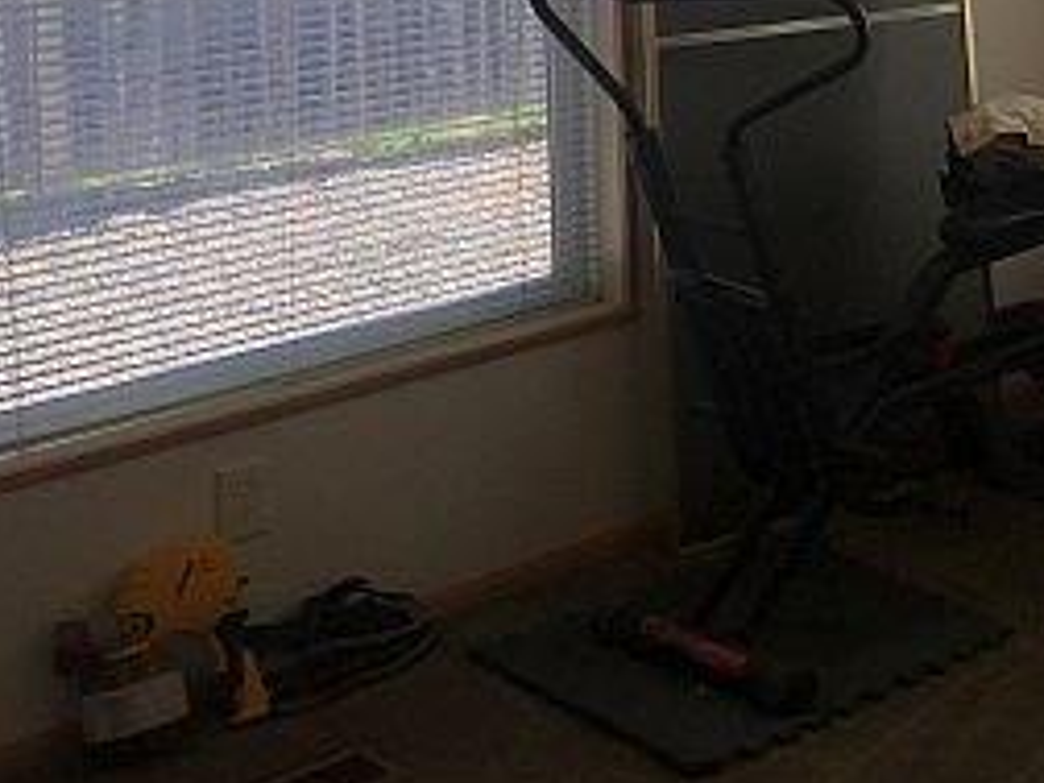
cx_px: 1160
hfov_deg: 25.9
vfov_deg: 20.3
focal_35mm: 69
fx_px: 2081
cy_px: -91
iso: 32
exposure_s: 1/319
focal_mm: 4.15
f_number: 2.2
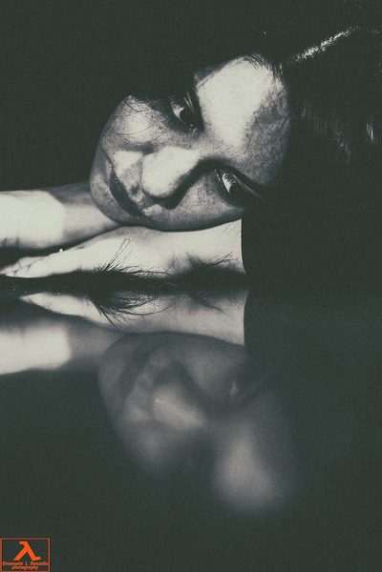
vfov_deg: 27.0
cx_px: 191
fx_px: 1194
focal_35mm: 75
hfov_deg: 18.2
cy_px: 286
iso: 400
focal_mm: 50
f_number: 2.2
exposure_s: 1/200
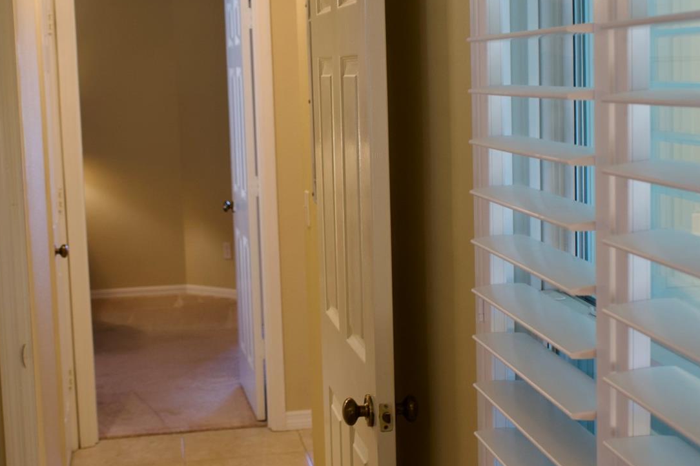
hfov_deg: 32.4
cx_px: 375
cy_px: 223
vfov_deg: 21.9
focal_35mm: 62
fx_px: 1205
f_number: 4
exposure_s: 1/50
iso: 400
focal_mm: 28
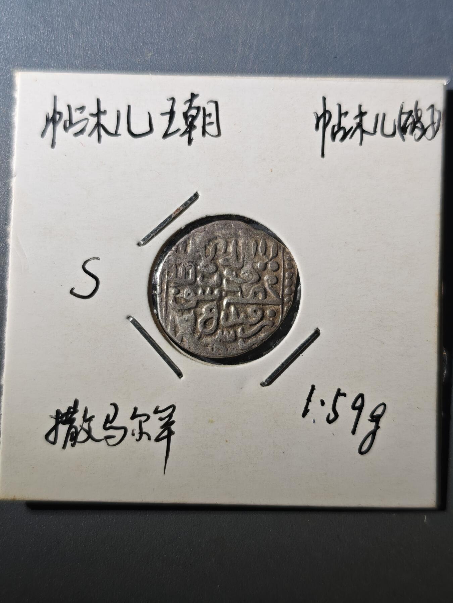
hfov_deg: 29.1
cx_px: 226
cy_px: 302
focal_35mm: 50
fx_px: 872
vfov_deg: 38.2
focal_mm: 5.85
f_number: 1.63
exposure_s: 1/204
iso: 50
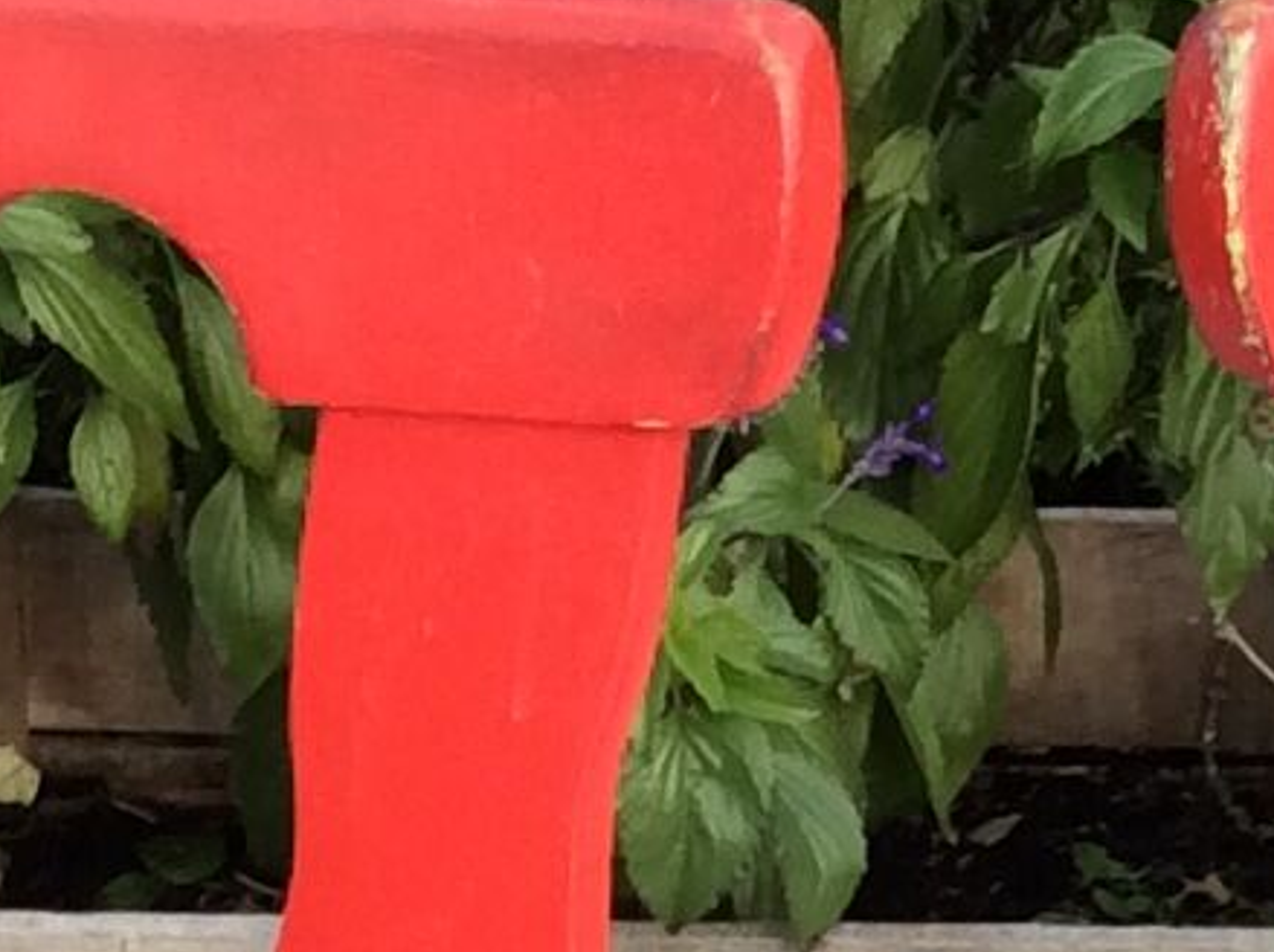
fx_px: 6946
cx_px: 804
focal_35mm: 189
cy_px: 1907
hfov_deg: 10.5
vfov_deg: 7.5
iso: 32
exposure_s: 1/266
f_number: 2.4
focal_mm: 3.3
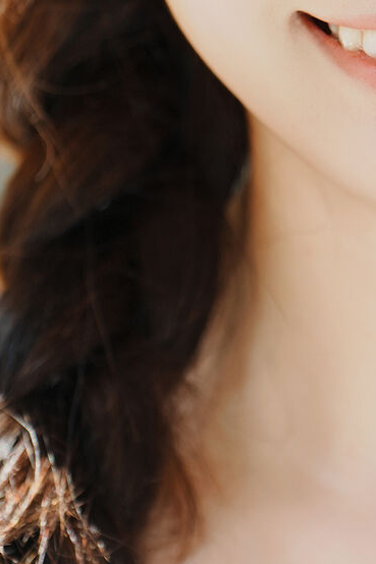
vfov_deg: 3.2
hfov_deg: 2.1
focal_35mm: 650
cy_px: 151
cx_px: 348
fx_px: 10189
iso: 200
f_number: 3.2
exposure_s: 1/320
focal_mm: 200
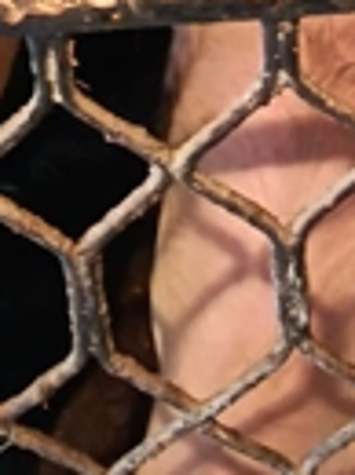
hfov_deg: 10.4
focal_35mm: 142
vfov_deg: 13.7
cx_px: 282
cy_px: -7
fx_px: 1948
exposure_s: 1/20
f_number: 1.75
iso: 11762
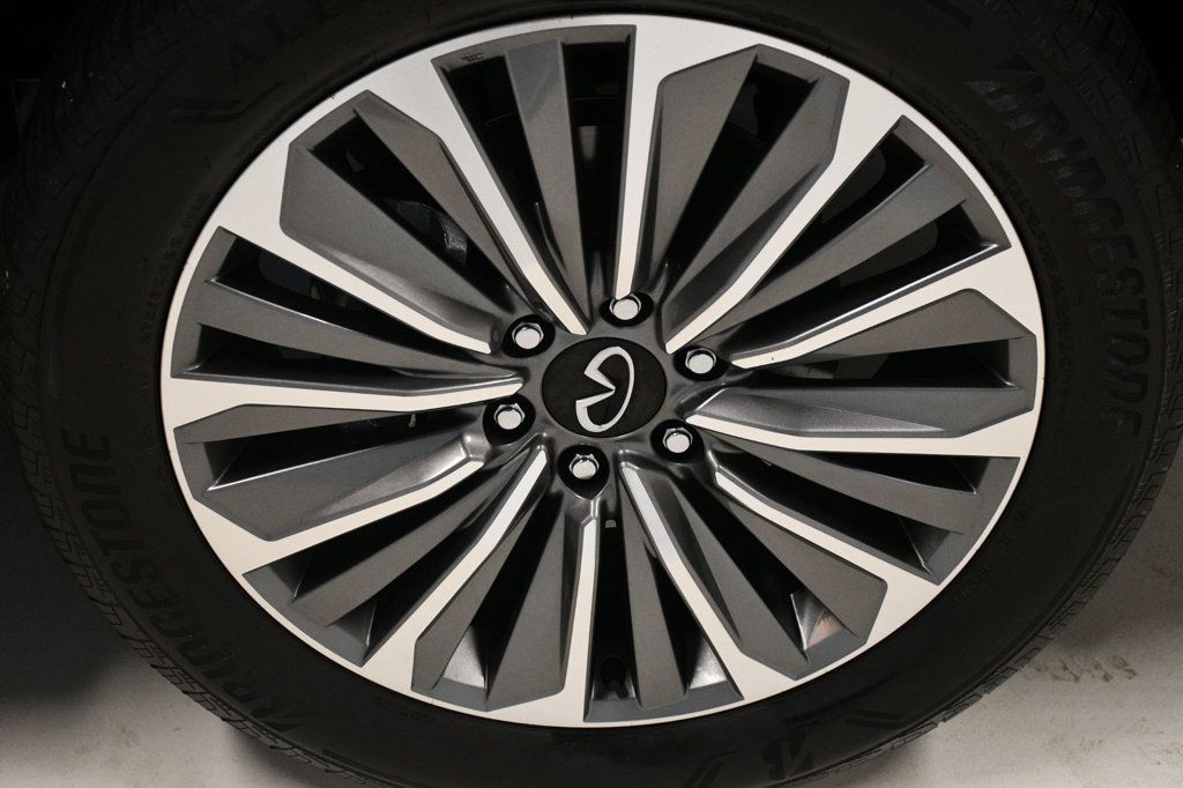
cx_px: 592
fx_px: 1971
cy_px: 394
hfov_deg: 33.4
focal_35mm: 60
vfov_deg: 22.6
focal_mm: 40
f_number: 4.5
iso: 2000
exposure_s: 1/125
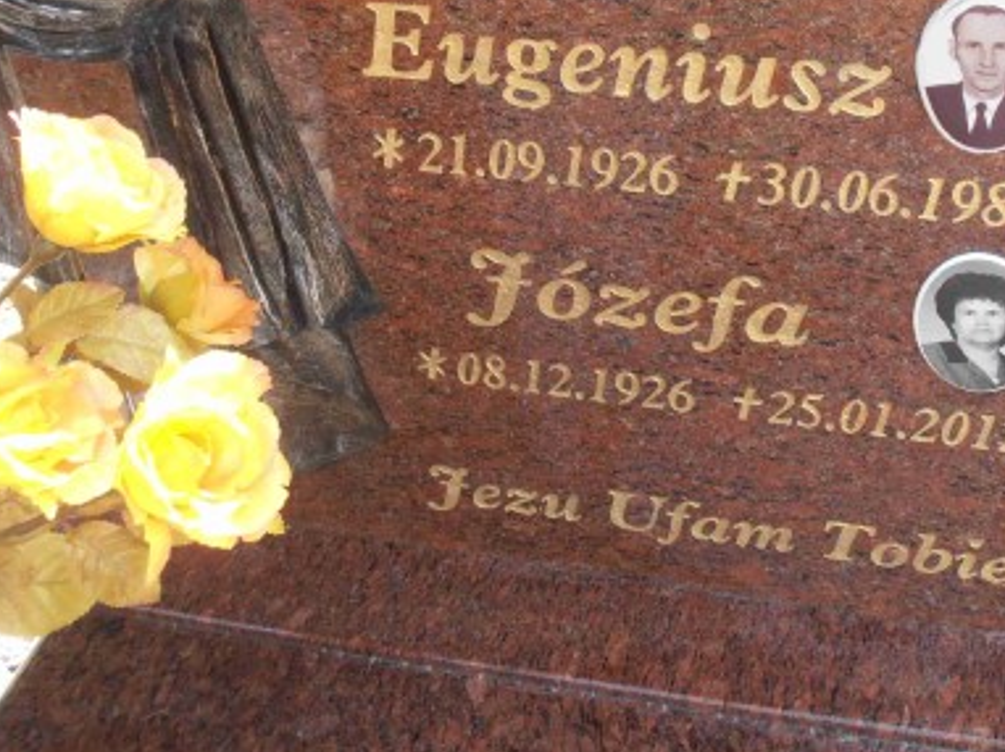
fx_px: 1799
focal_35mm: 62
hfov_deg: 30.8
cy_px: 129
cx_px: 716
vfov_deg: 23.2
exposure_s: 1/80
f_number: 3.9
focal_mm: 6.61
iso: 80
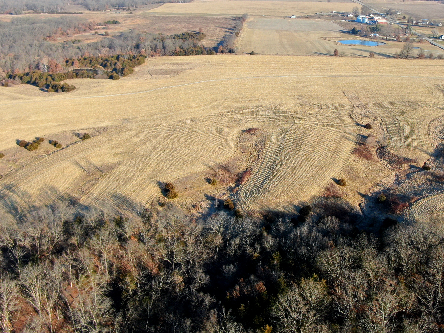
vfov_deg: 38.2
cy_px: 108
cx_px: 282
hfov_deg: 49.6
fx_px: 475
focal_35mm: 37
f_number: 2.8
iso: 110
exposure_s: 1/667
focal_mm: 4.39
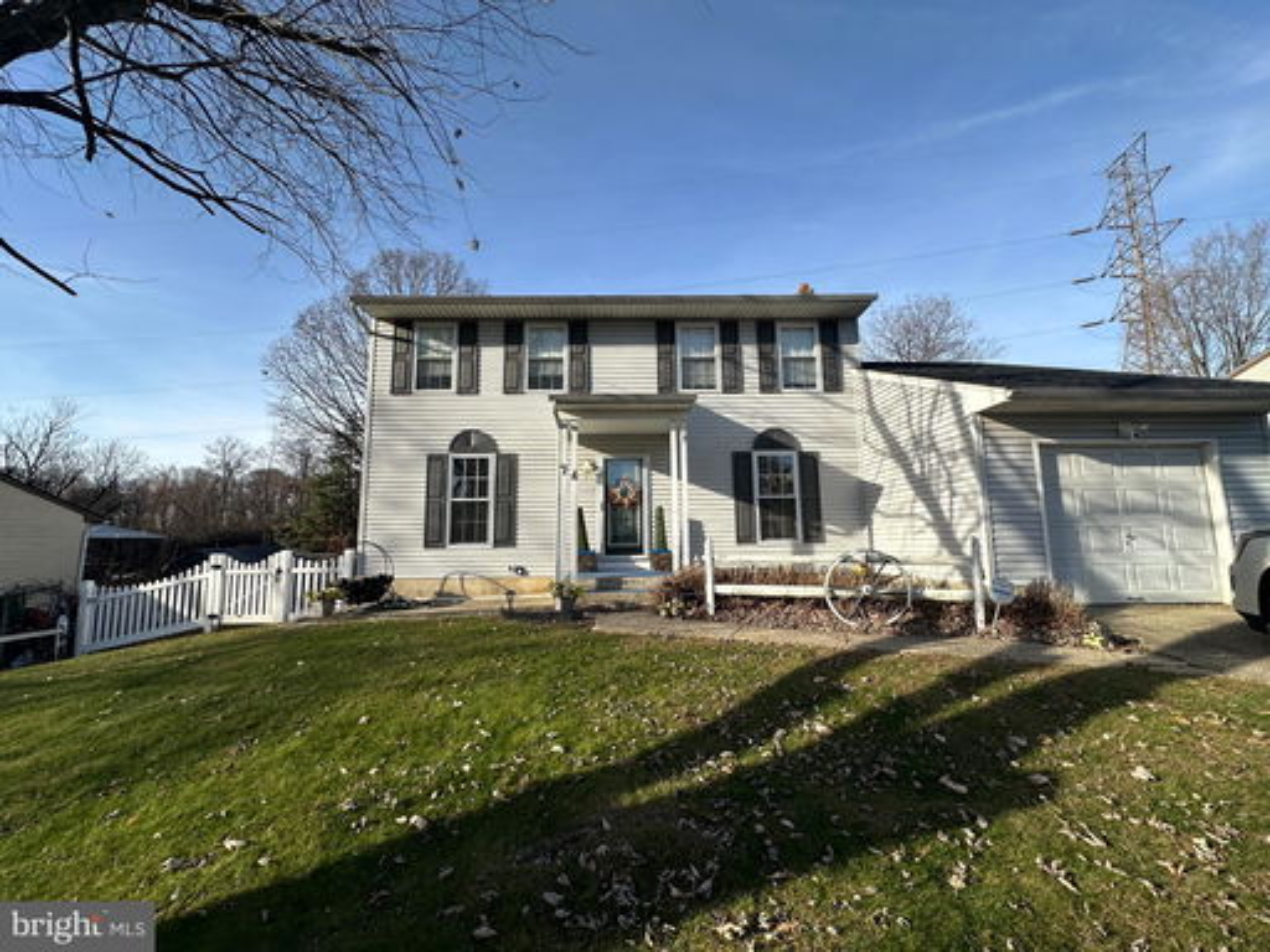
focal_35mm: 14
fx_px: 514
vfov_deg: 85.7
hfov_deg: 102.1
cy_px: 476
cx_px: 635
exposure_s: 1/1453
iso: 50
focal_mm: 2.22
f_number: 2.2
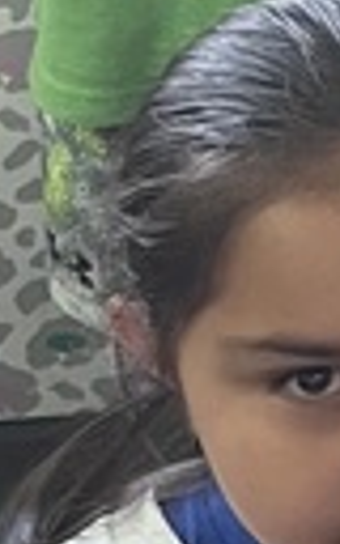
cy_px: -144
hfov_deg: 5.3
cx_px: 1347
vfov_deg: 9.4
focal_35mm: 220
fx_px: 3262
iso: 200
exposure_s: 1/60
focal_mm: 5.1
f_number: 1.6
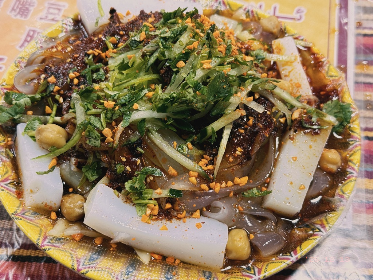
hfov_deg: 39.7
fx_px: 517
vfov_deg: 30.3
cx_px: 186
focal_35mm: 48
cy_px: 140
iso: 50
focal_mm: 6.76
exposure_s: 1/100
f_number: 1.78
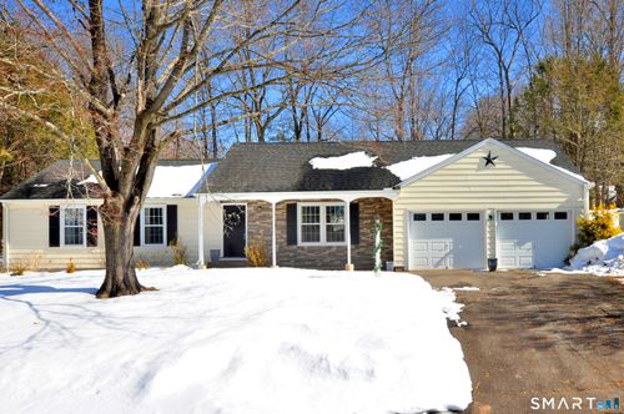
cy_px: 207
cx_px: 312
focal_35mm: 28
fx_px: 493
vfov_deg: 45.6
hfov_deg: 64.6
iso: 200
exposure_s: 1/320
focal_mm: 19
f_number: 9
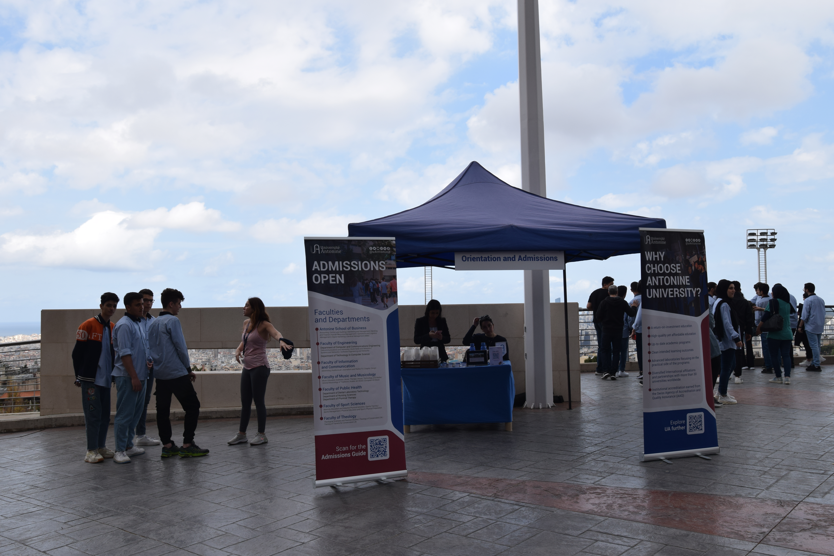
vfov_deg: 40.0
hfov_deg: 57.2
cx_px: 417
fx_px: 764
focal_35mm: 33
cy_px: 278
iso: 200
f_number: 9
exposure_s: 1/320
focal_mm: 22
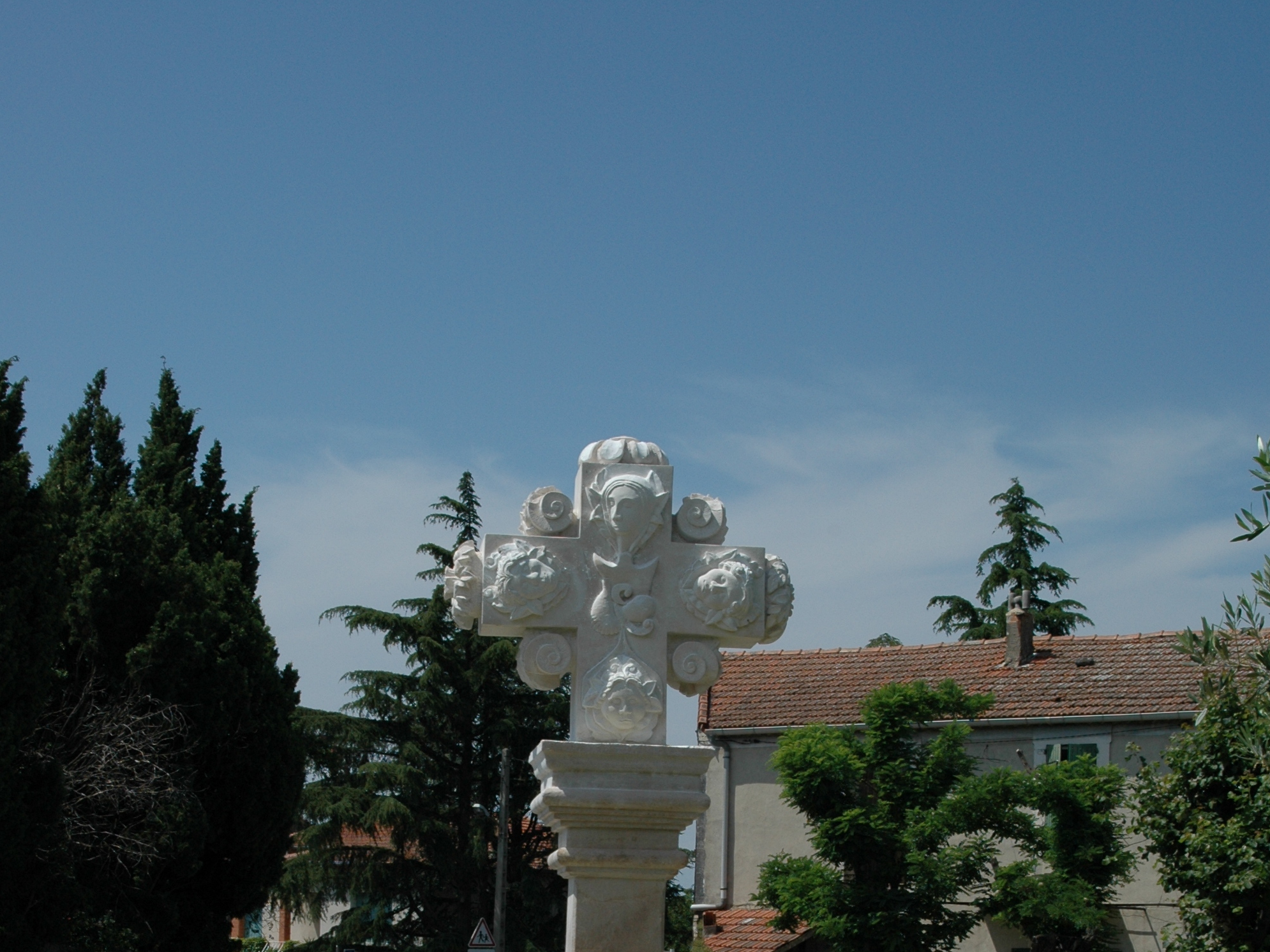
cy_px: 939
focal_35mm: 61
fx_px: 2238
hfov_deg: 31.7
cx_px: 636
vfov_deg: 23.1
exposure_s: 1/500
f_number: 11
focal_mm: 28
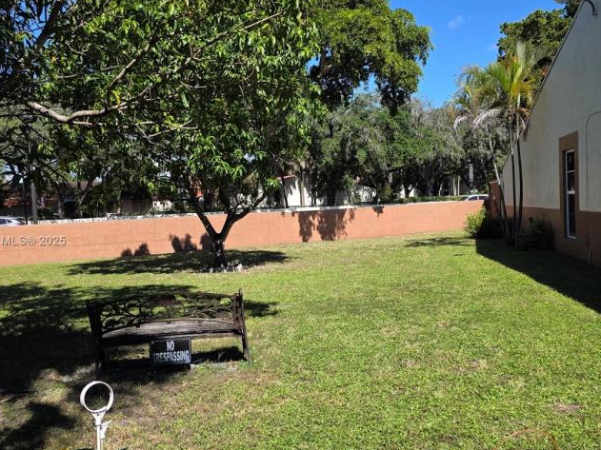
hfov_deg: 52.5
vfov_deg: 40.7
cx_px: 340
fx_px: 608
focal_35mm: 35
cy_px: 242
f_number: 1.7
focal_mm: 6.3
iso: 80
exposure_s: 1/4333
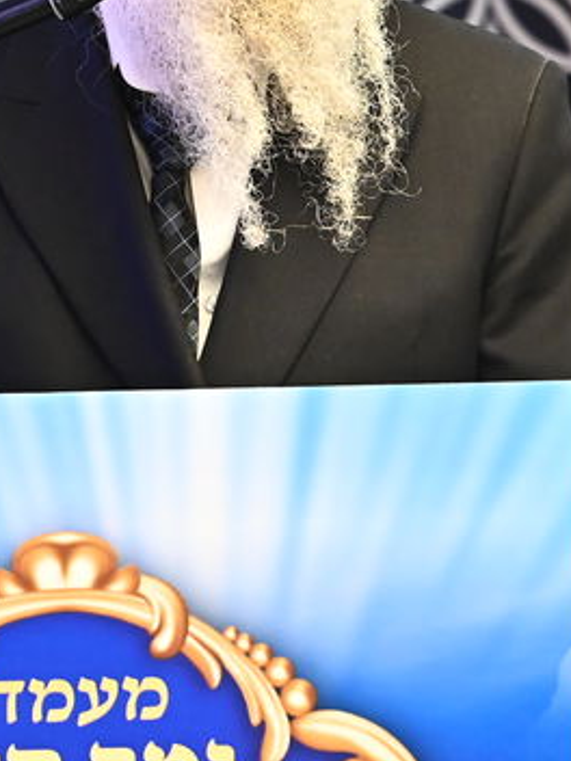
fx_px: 13856
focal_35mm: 630
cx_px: 794
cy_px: 108
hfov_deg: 2.4
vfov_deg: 3.1
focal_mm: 165
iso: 2500
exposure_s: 1/250
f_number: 5
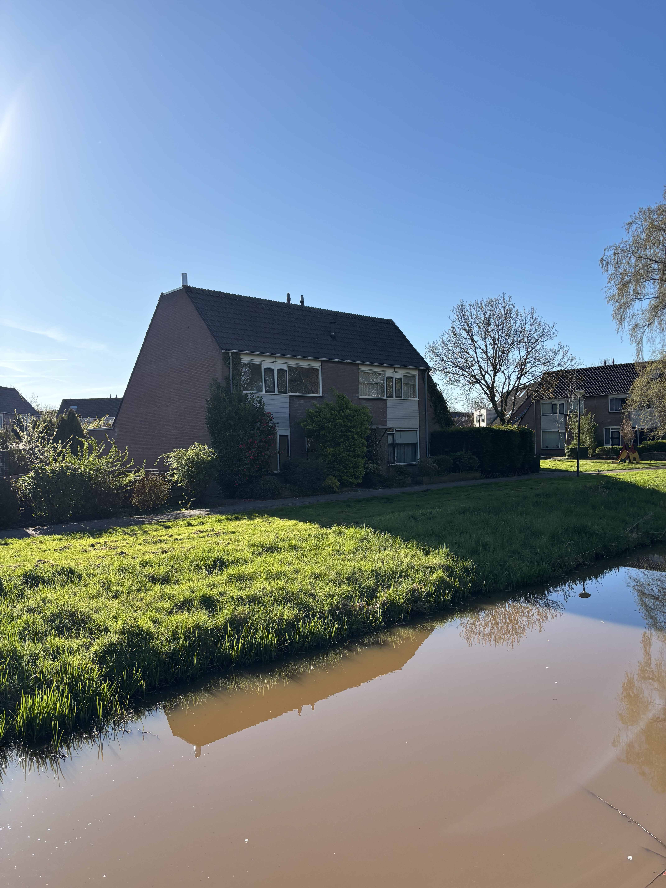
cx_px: 333
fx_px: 667
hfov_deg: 53.1
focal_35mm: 26
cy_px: 444
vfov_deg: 67.3
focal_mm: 5.96
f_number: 1.6
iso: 50
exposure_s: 1/2933
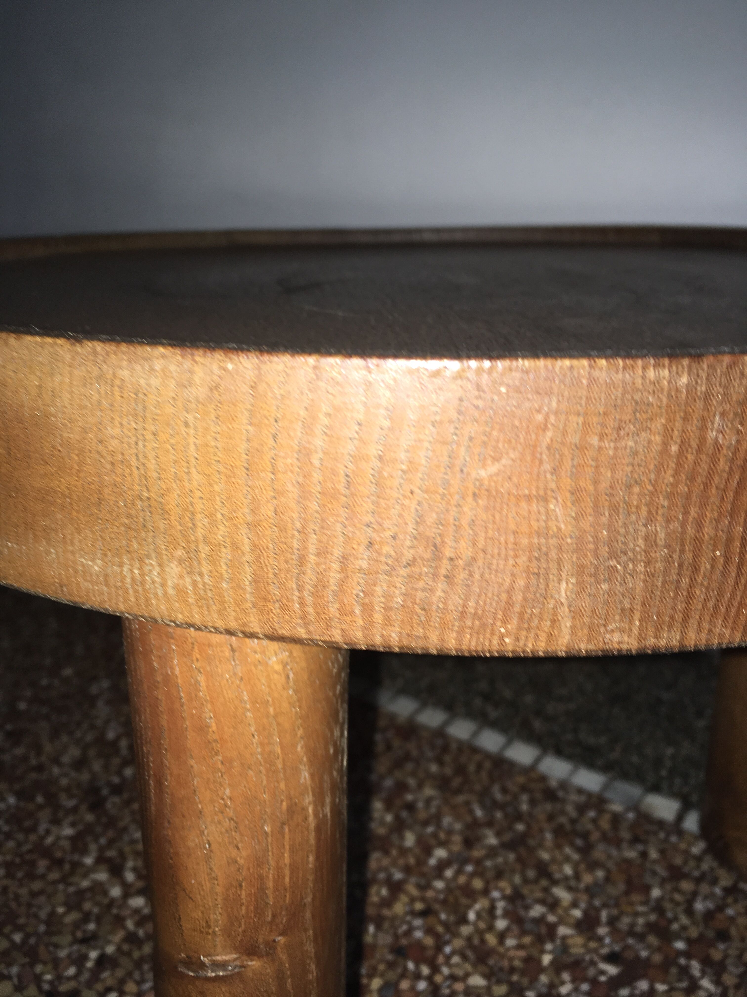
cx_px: 374
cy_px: 498
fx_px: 834
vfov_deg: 61.7
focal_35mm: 29
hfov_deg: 48.2
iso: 25
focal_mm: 4.15
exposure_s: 1/42
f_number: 2.2
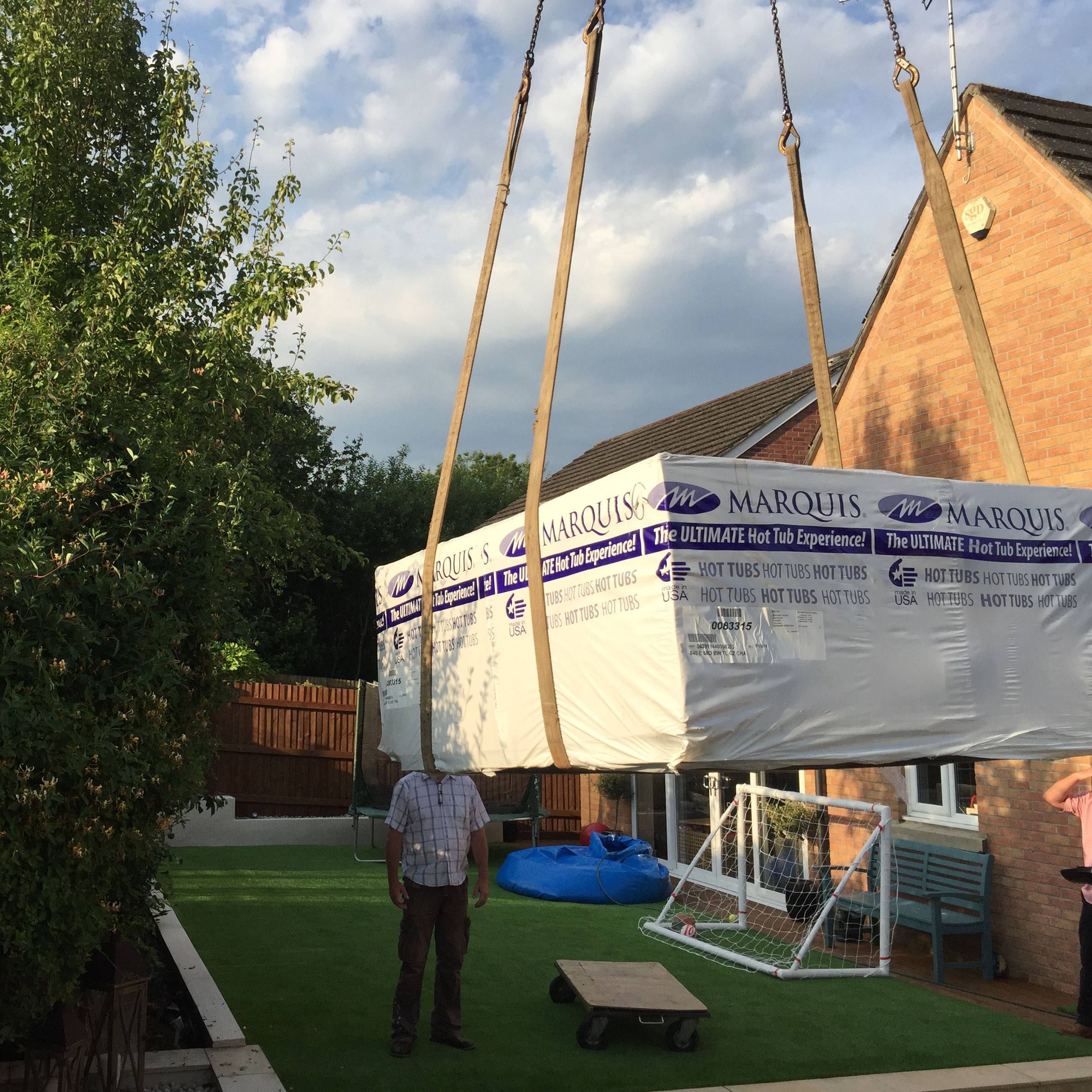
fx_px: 1249
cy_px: 534
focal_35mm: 35
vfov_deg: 47.2
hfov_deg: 46.4
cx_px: 354
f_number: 2.2
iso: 32
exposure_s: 1/1319
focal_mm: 4.15
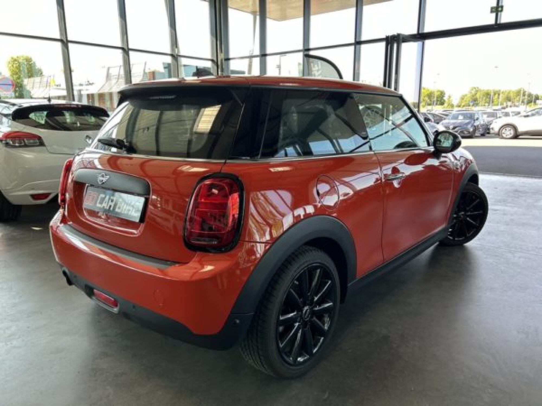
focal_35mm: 26
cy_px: 203
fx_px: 407
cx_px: 271
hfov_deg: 67.3
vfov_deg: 53.1
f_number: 1.5
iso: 32
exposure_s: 1/123
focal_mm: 5.7
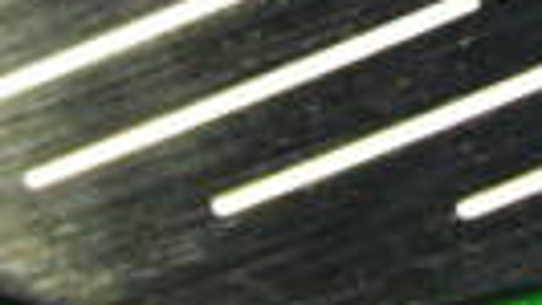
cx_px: 717
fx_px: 2790
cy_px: -317
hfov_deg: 10.8
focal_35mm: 194
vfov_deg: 6.1
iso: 400
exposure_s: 1/8
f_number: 3.6
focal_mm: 6.42
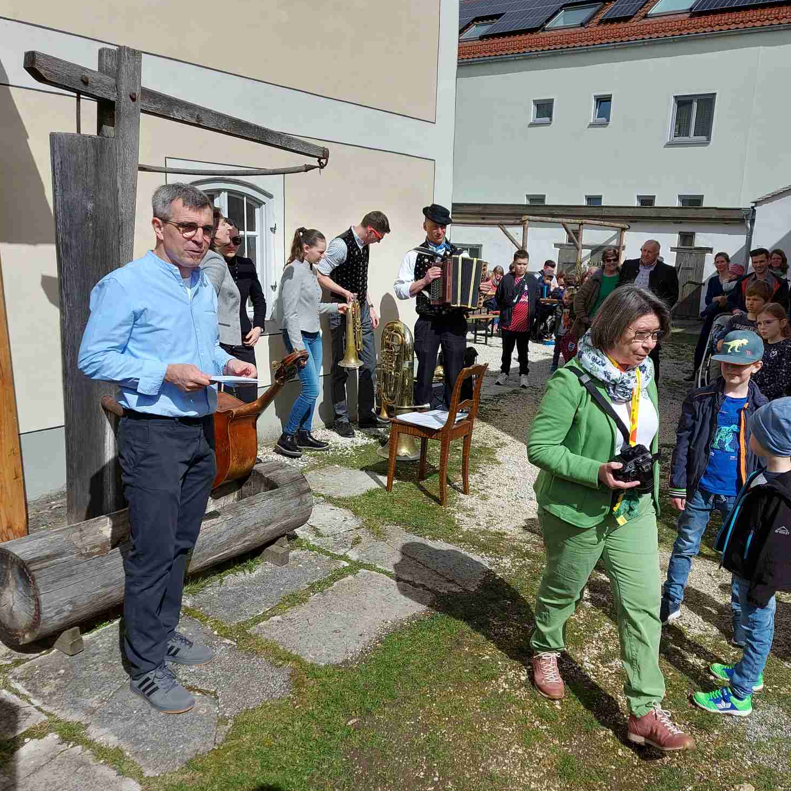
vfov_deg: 55.6
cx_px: 424
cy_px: 395
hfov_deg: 55.6
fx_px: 750
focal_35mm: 29
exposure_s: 1/1750
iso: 32
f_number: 1.8
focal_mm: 5.23
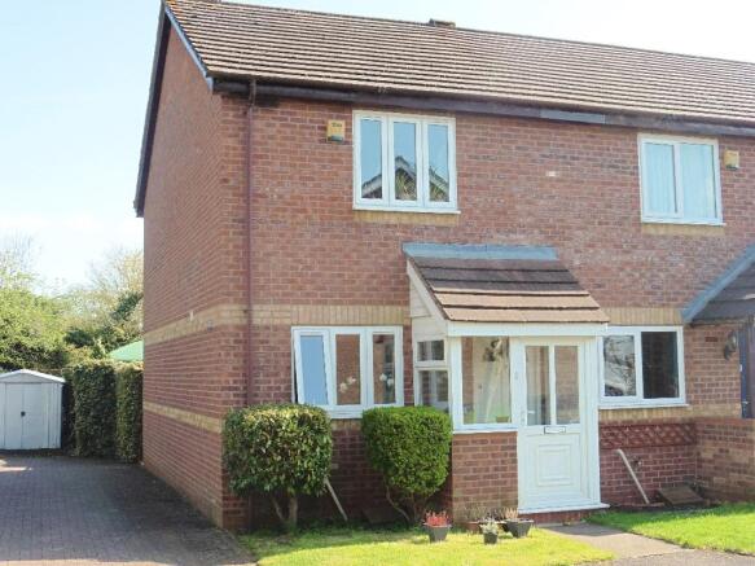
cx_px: 378
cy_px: 283
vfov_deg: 32.9
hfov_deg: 43.0
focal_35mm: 44
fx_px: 959
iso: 100
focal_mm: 7.9
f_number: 5
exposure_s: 1/160
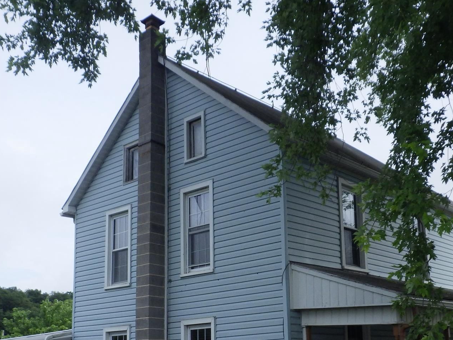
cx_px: 263
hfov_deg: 41.9
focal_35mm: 45
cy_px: 272
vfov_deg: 31.4
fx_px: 589
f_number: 4.2
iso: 250
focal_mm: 5
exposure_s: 1/800
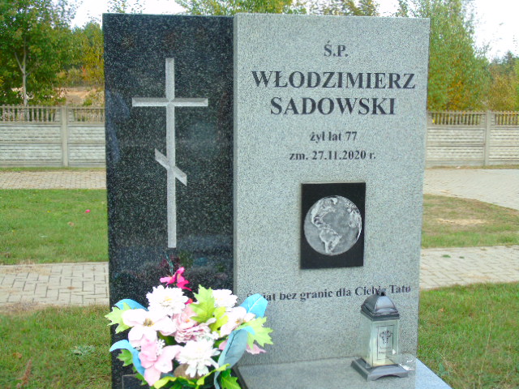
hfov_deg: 41.2
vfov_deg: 31.5
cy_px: 194
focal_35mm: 46
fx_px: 690
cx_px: 260
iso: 80
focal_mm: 8.2
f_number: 4.1
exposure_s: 1/80
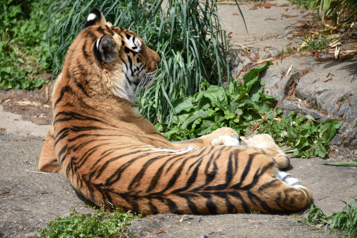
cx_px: 162
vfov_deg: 5.8
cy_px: 133
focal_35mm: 238
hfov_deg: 8.6
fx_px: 2361
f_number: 5.6
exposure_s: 1/500
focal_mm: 210
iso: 125
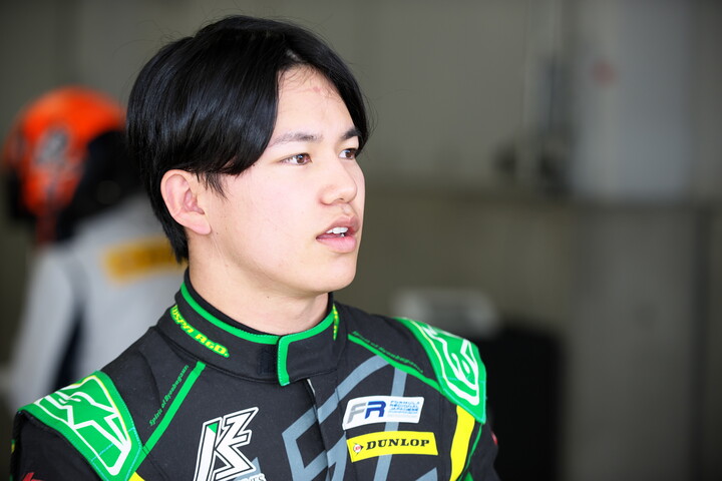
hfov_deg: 17.1
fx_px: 2406
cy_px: 240
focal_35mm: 120
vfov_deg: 11.4
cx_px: 361
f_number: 4.8
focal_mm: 120
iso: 800
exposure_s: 1/250
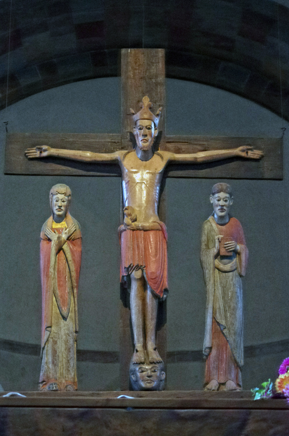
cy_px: 218
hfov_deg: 13.0
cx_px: 144
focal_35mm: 105
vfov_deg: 19.5
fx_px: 1268
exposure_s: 1/15
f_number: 4
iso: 6400
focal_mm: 70
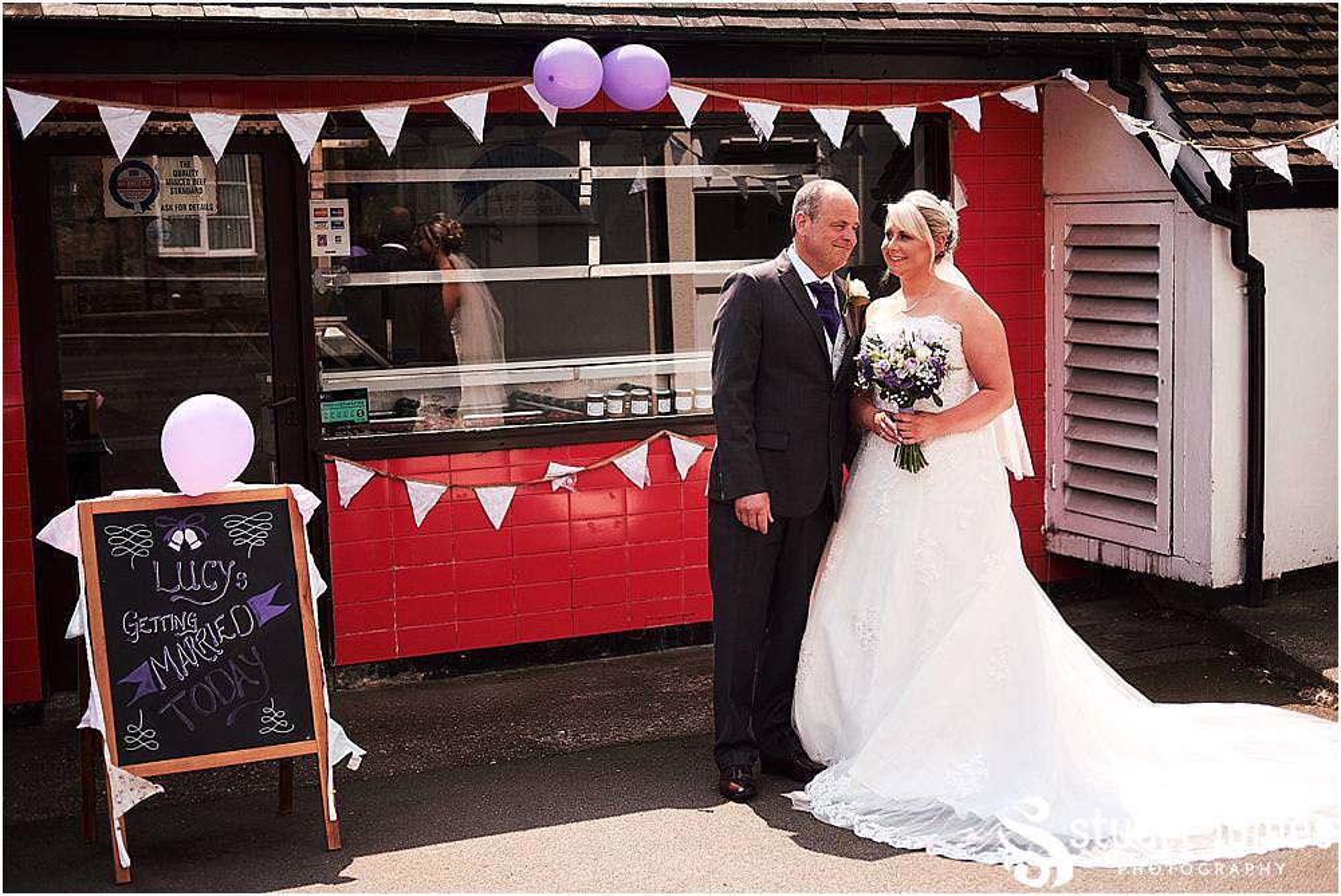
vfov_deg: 25.6
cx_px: 670
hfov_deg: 37.5
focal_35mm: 53
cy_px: 448
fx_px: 1975
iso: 400
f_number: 2
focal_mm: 35
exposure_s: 1/6400
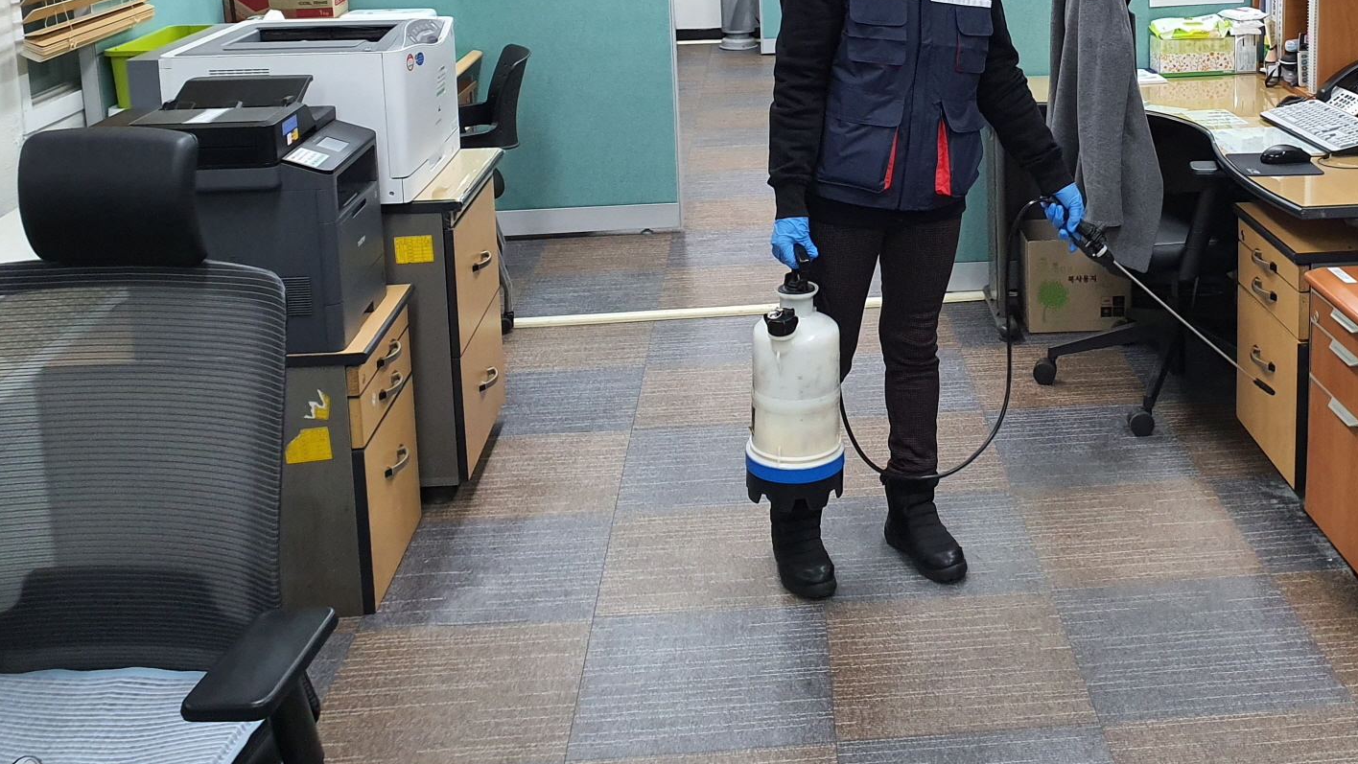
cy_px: 64
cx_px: 879
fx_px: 1441
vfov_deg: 28.5
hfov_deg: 49.8
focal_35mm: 40
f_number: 2.4
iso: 320
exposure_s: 1/120
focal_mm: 4.3
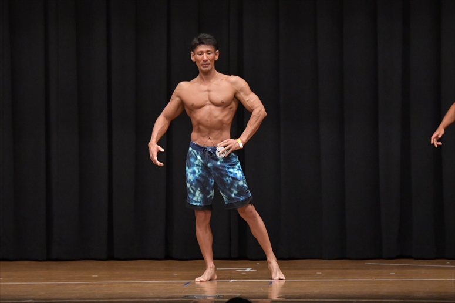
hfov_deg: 9.5
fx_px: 2741
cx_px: 228
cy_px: 152
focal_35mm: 217
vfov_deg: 6.3
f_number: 5.6
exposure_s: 1/400
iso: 6400
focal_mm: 145
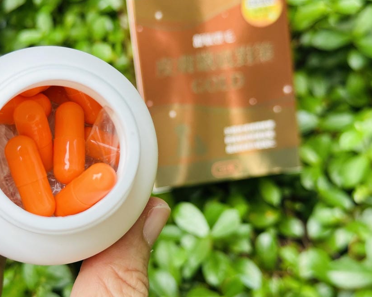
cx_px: 116
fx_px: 748
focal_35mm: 68
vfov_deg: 22.4
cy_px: 114
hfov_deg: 27.7
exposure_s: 1/87
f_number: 1.78
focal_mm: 6.86
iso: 80
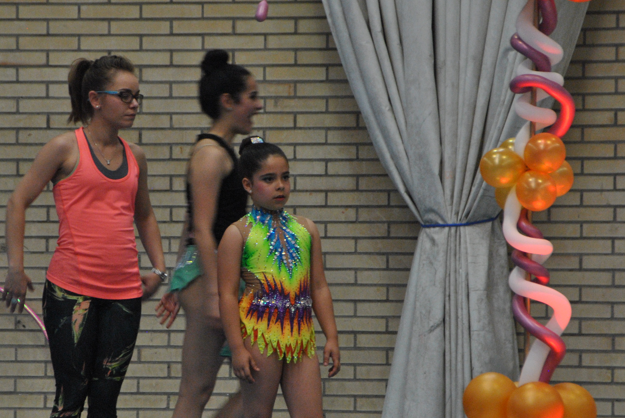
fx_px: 6692
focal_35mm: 385
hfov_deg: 5.3
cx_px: 256
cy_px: 237
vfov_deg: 3.6
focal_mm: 170
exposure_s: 1/125
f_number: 6
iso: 800
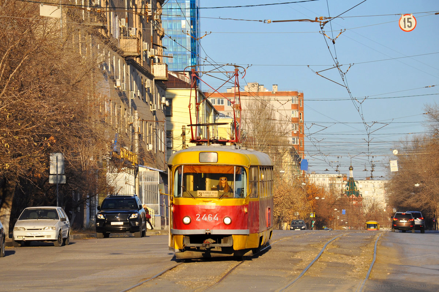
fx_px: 2744
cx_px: 220
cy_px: 146
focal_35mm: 225
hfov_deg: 9.1
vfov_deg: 6.1
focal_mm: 150
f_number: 8
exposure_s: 1/500
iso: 200
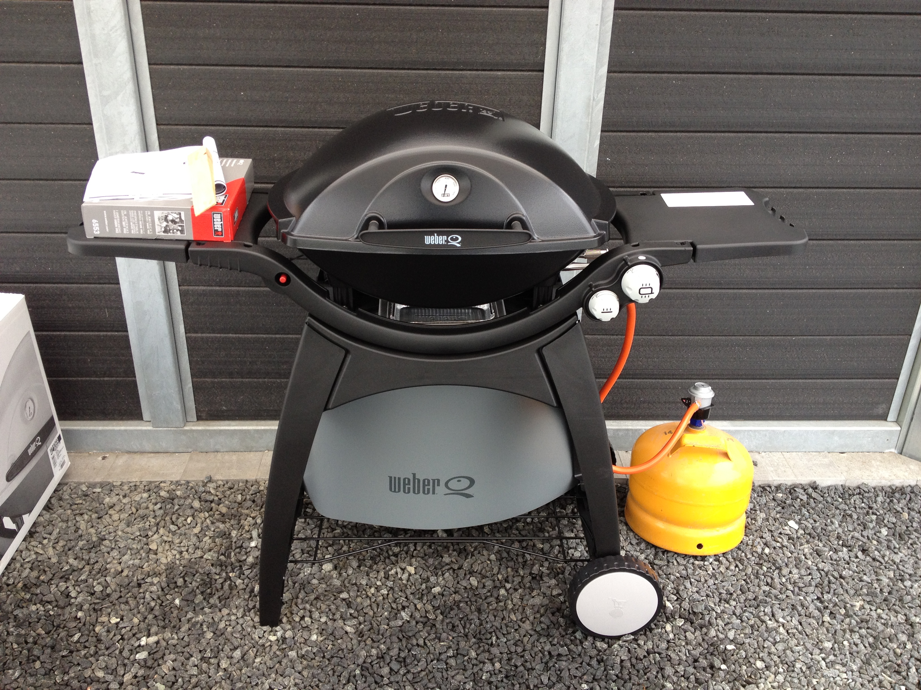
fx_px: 931
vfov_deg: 40.7
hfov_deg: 52.6
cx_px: 460
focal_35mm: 35
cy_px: 345
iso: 100
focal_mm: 4.28
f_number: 2.4
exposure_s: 1/120
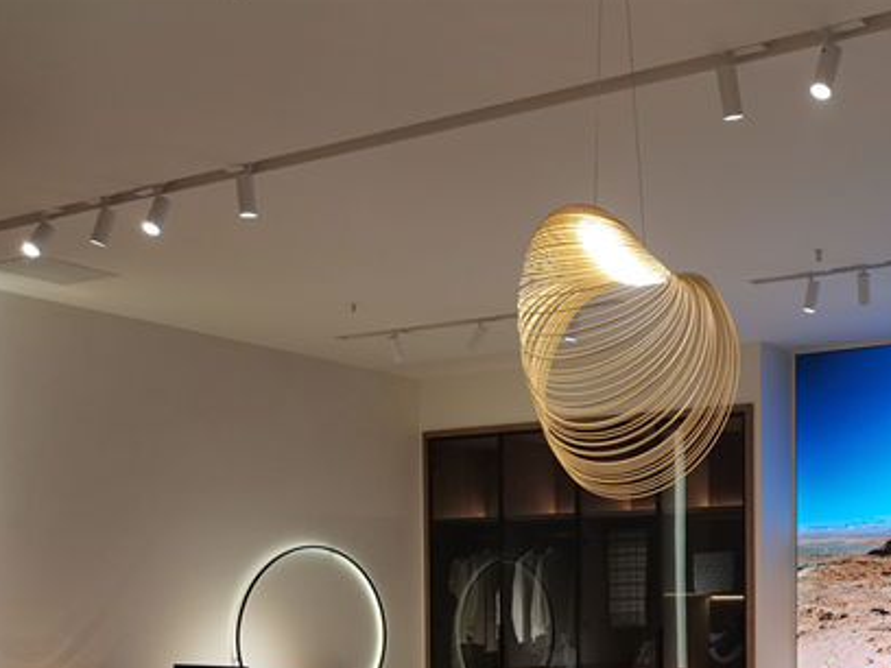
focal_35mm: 51
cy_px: 642
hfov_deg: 35.0
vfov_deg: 27.2
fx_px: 1313
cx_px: 828
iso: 100
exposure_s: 1/100
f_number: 1.8
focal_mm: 5.58
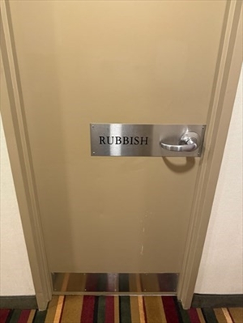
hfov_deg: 56.9
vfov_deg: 71.5
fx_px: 224
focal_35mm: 24
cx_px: 122
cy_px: 162
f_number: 1.78
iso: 500
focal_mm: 6.76
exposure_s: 1/60
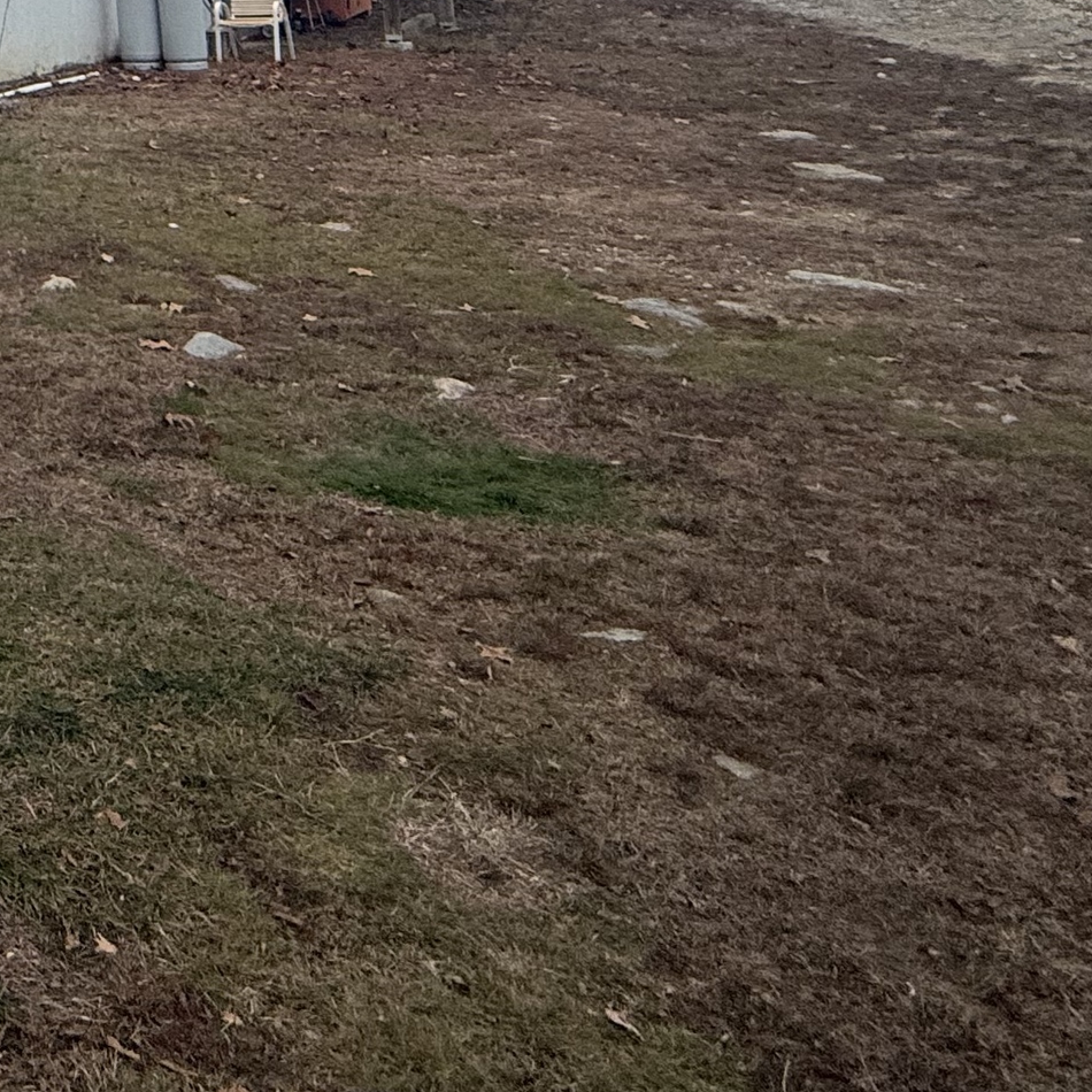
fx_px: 1428
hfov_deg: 30.0
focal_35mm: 40
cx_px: -433
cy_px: -144
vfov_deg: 35.1
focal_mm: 2.22
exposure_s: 1/99
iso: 160
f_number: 2.2
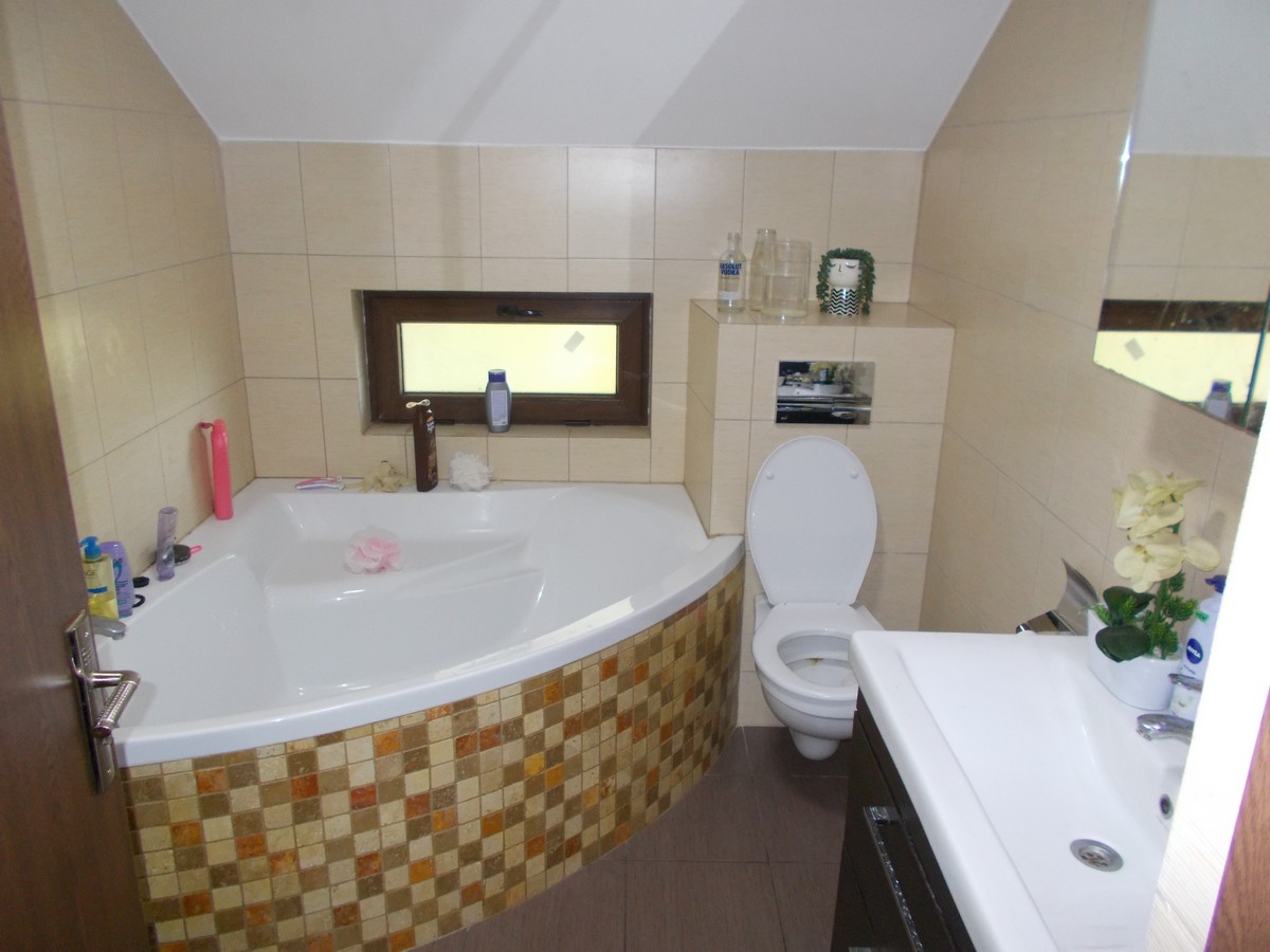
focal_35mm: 26
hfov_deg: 67.3
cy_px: 476
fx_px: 954
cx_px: 635
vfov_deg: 53.1
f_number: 3.2
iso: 200
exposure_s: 1/25
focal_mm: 4.6
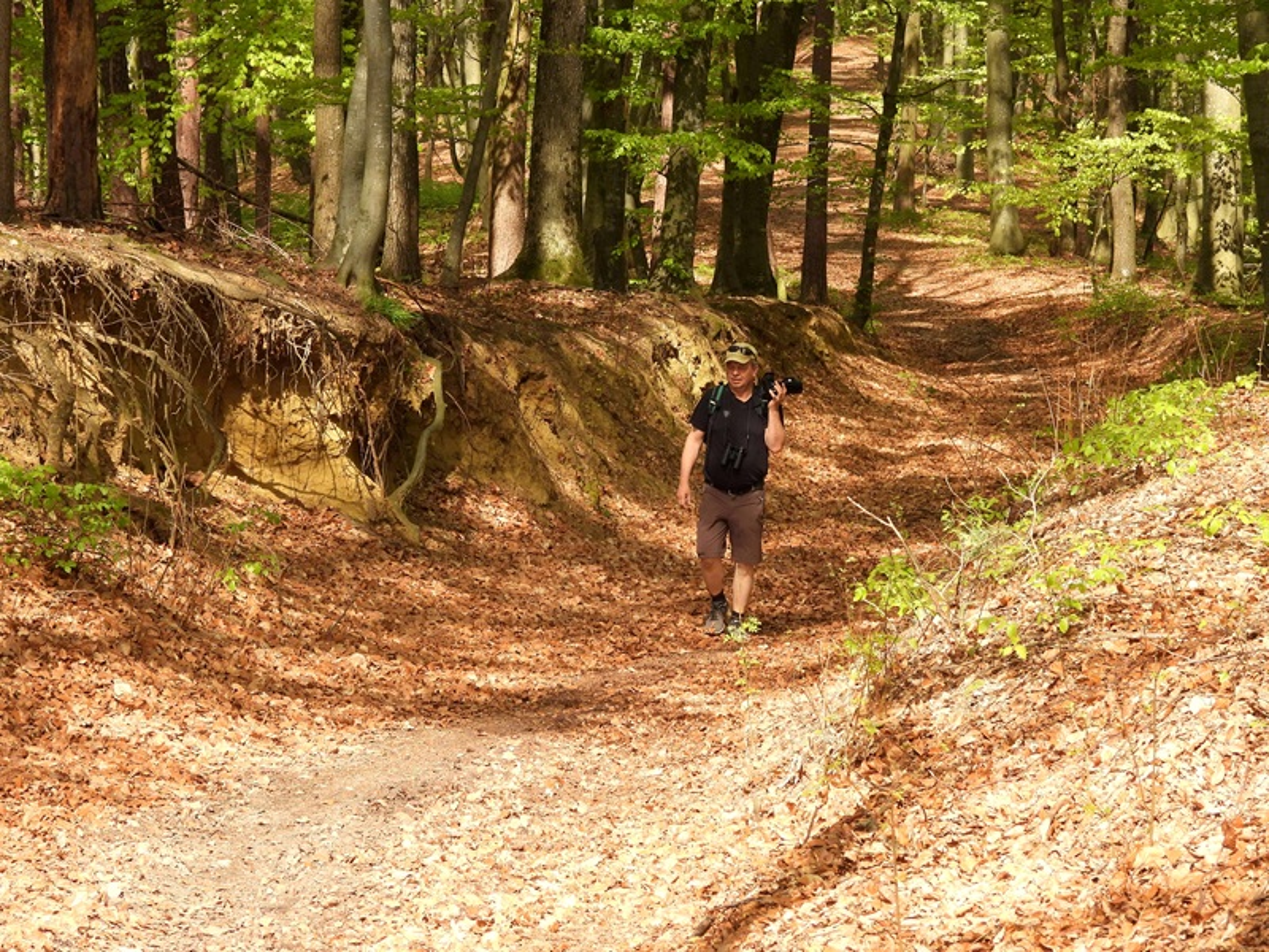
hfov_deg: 17.1
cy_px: 476
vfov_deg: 12.9
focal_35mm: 115
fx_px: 4216
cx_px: 634
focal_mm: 20.5
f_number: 4
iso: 100
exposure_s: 1/250
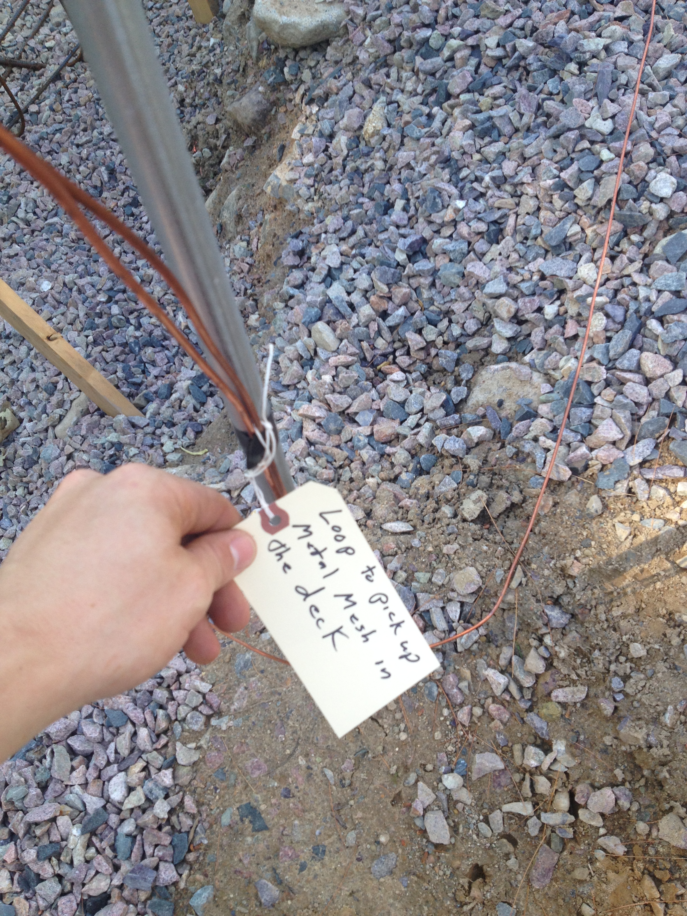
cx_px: 344
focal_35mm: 35
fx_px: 926
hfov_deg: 40.7
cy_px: 458
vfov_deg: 52.6
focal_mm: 4.28
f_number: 2.4
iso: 50
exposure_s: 1/157
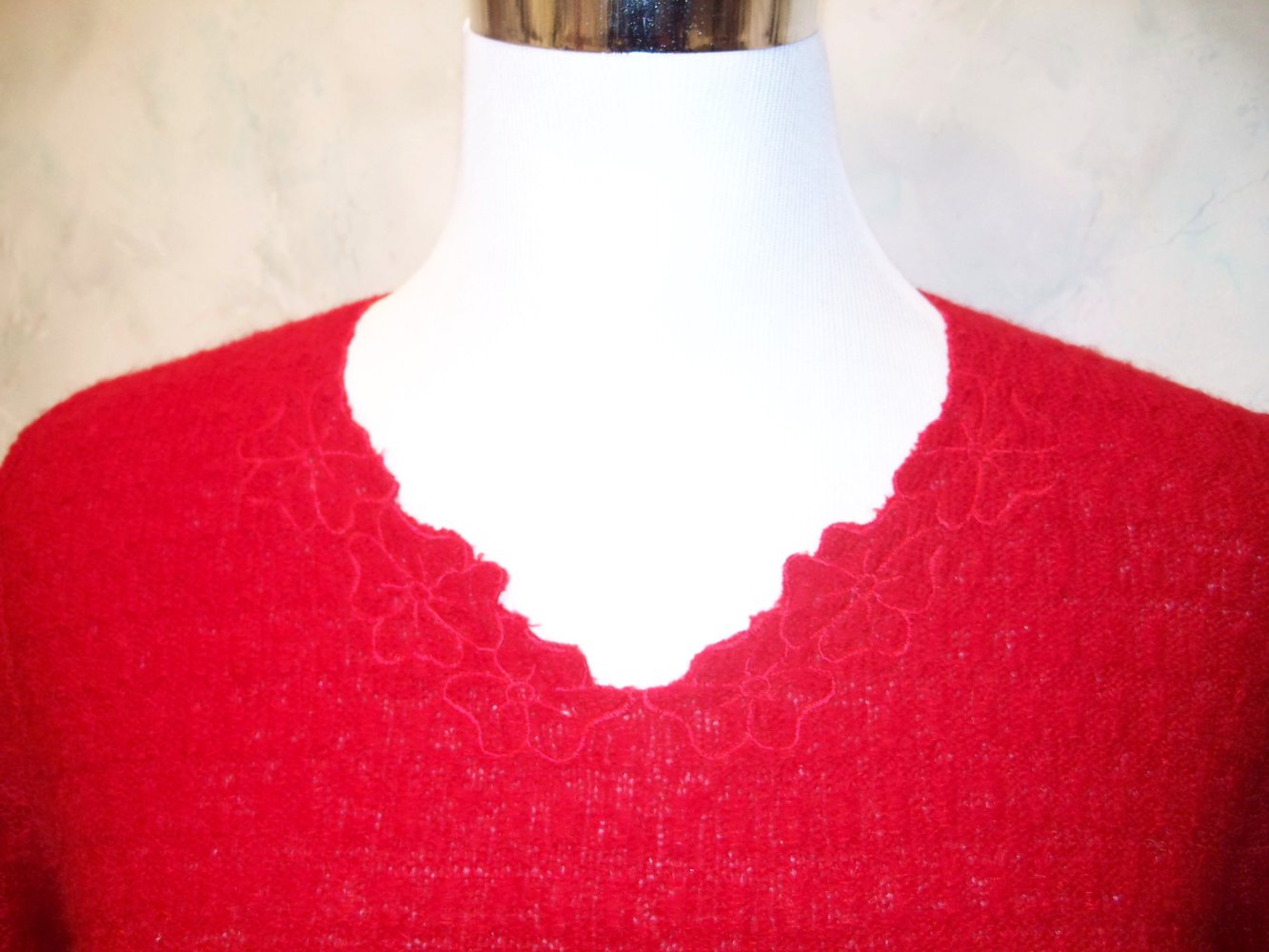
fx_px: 1357
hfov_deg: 50.1
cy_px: 476
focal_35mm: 37
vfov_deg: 38.7
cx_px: 634
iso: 400
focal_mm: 7.8
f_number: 2.8
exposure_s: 1/60
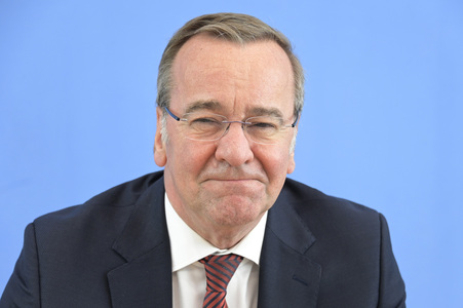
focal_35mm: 105
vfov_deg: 13.0
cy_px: 154
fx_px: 1349
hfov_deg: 19.5
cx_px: 232
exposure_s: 1/500
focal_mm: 105
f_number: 5.3
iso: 3200
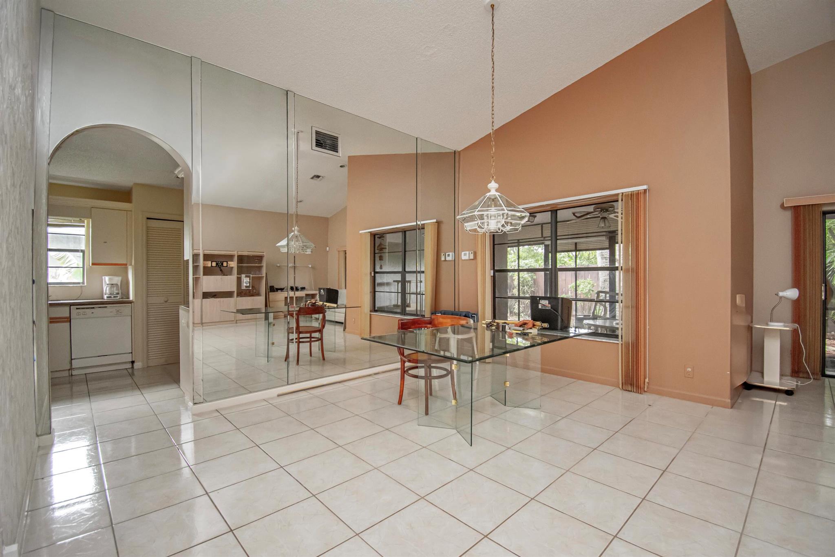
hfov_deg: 100.4
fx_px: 348
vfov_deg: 77.3
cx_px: 418
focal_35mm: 15
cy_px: 278
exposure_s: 1/60
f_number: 4.5
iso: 1600
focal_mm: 10
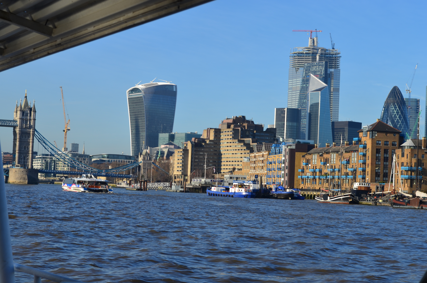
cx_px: 214
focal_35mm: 82
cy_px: 142
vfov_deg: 16.5
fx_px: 977
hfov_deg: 24.7
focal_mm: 55
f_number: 11
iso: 100
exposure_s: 1/125
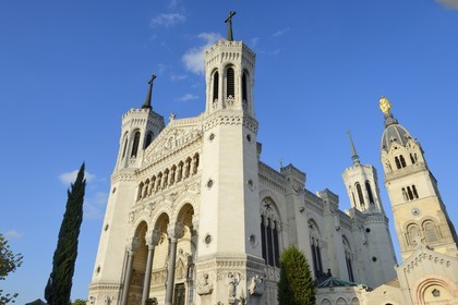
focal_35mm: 24
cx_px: 229
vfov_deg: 53.1
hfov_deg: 73.7
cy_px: 152
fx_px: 305
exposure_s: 1/250
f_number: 11
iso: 200
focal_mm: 24
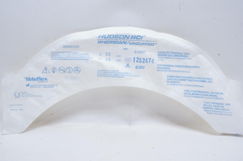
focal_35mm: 42
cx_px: 122
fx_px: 283
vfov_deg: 31.8
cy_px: 80
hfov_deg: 46.4
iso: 800
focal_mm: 28
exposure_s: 1/6
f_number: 20
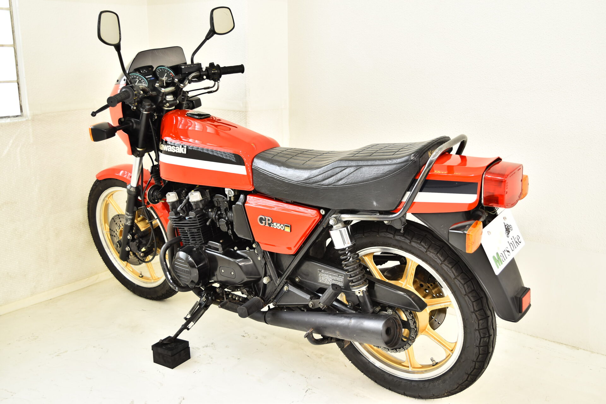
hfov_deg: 53.1
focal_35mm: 36
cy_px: 202
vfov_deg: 36.9
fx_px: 606
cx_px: 303
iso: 100
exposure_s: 1/20
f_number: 4
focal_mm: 24
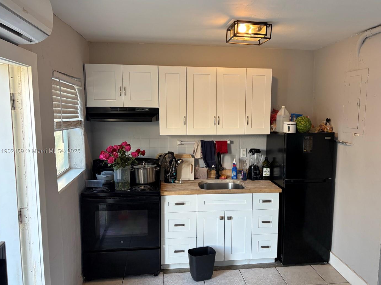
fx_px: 330
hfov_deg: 59.8
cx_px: 212
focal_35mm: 30
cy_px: 151
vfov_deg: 46.8
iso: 100
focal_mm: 5.96
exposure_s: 1/60
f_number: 1.6
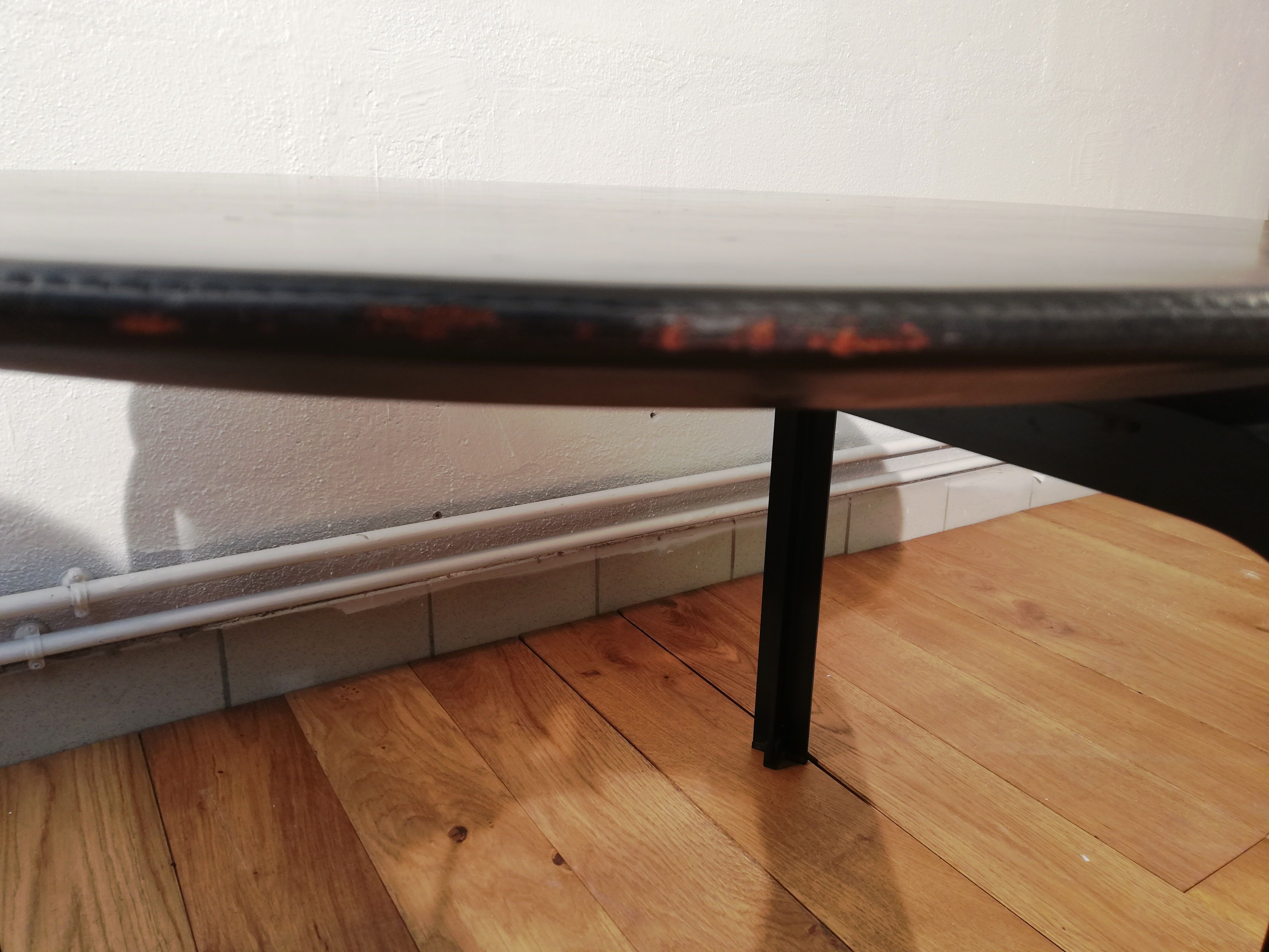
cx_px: 634
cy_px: 476
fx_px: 990
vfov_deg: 51.4
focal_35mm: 27
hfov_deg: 65.3
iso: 80
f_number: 2.2
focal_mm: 3.81
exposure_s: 1/50
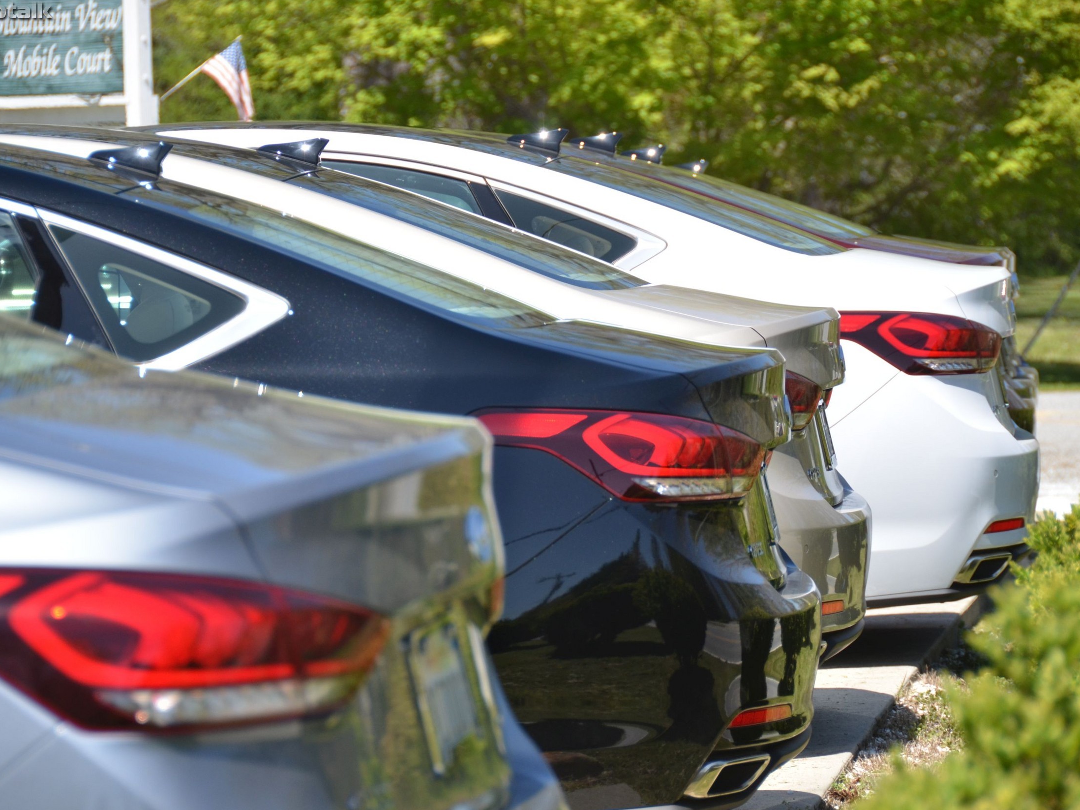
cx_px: 557
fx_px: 6645
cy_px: 406
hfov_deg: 9.3
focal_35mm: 213
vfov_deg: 7.0
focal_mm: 130
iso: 400
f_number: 5.6
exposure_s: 1/1000
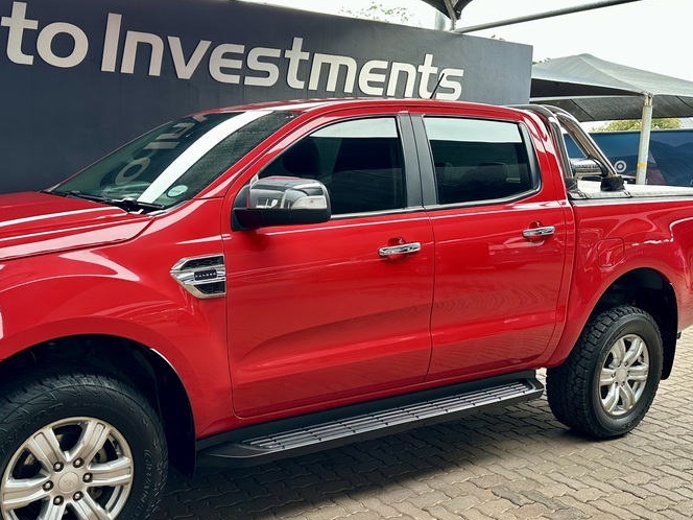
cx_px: 226
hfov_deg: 49.2
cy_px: 282
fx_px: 741
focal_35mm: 37
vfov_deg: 38.6
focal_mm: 6.86
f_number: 1.78
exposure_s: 1/183
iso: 64
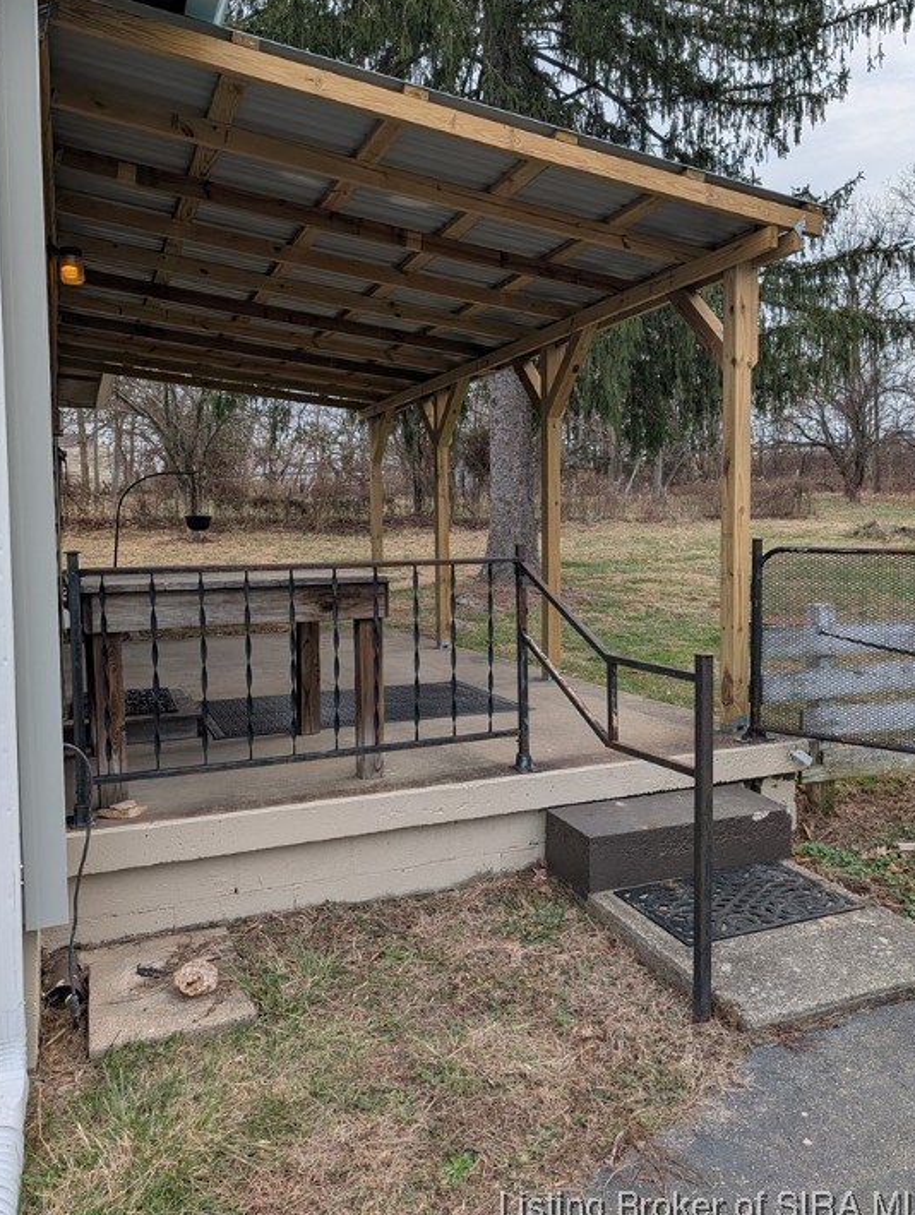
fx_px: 914
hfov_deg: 53.1
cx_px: 487
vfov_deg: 67.2
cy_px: 586
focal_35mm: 26
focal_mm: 6.9
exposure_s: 1/617
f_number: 1.68
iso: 12
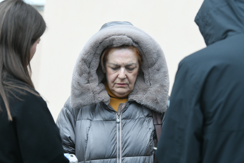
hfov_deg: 15.2
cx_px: 122
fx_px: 915
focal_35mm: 135
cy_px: 82
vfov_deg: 10.2
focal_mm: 135
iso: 1600
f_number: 5
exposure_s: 1/50
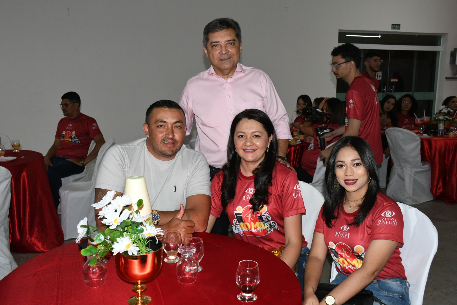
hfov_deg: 57.2
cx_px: 228
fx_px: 419
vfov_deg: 40.0
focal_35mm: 33
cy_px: 152
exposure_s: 1/100
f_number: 5.6
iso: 1600
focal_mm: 22
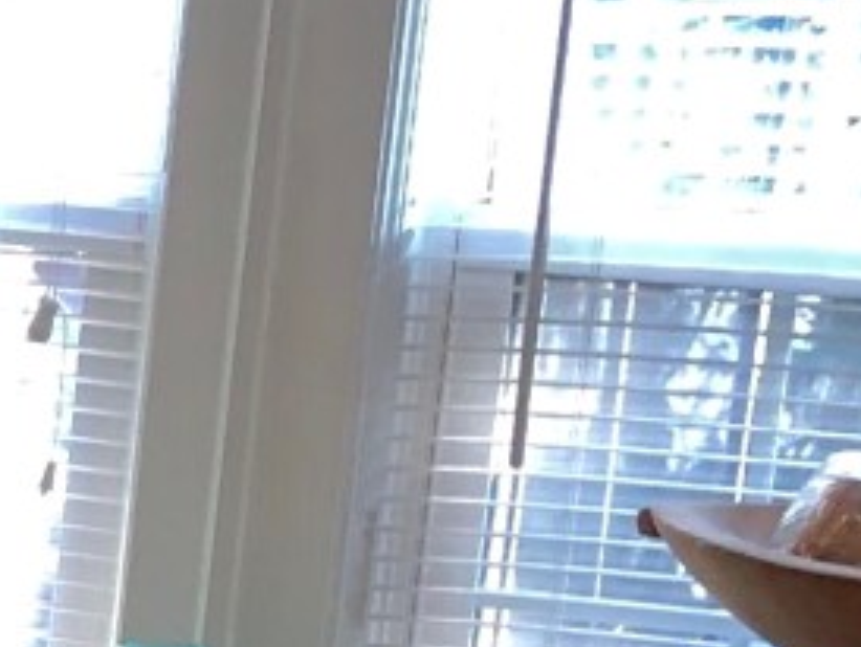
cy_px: 1241
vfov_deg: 6.9
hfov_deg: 8.3
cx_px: -1543
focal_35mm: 209
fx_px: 5203
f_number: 1.8
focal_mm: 4
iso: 40
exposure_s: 1/24
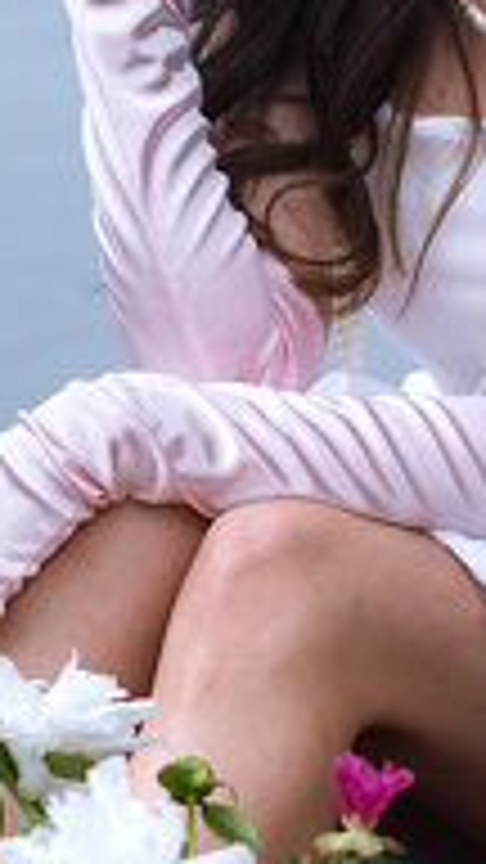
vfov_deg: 5.8
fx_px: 8522
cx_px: 140
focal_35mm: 372
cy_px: 688
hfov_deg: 3.3
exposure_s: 1/160
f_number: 2.2
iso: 200
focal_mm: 85
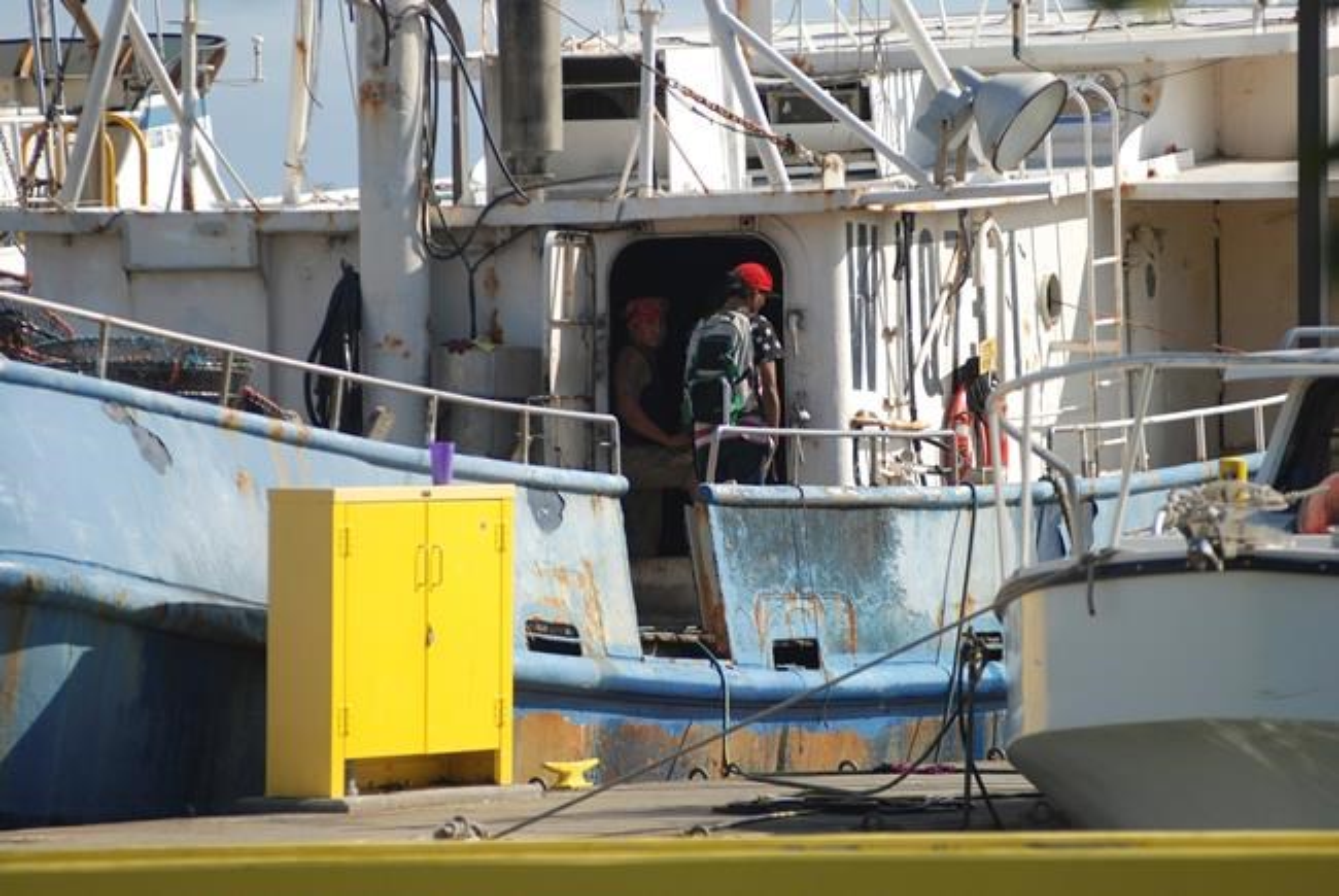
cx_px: 670
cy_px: 448
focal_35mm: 300
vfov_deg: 4.6
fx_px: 11171
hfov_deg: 6.9
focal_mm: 200
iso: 200
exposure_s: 1/3200
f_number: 3.5
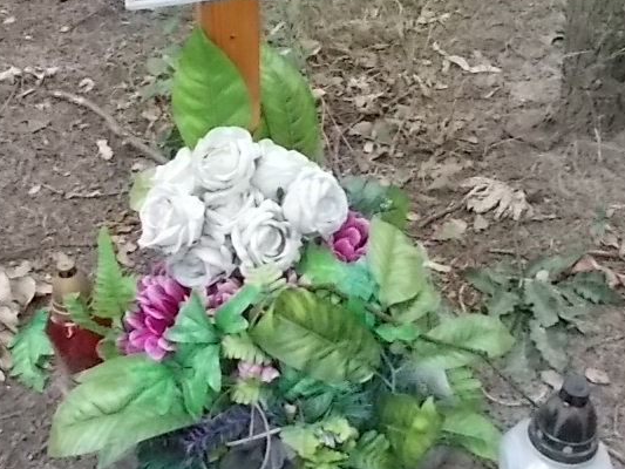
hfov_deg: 24.9
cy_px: 95
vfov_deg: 18.7
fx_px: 1409
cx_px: 230
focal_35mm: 78
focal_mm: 4.6
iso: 400
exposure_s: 1/80
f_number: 3.2
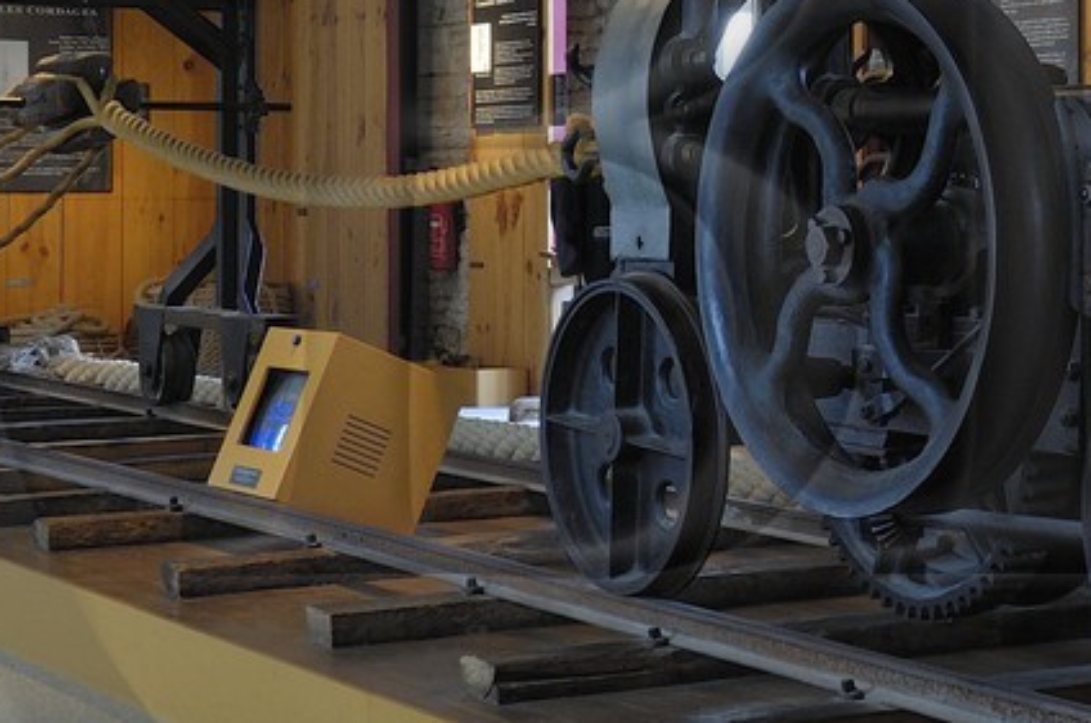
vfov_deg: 15.9
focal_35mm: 85
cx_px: 911
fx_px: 2568
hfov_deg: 23.5
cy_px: 157
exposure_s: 1/1.25
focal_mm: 15
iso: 100
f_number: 10
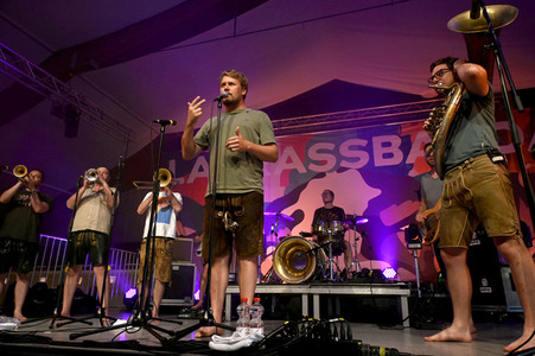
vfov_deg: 53.1
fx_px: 356
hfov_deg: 73.8
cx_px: 268
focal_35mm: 24
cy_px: 178
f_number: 6.3
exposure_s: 1/60
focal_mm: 24
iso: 2500
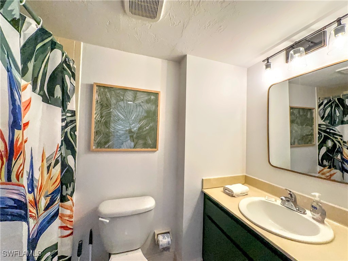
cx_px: 174
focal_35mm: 14
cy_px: 130
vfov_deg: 85.7
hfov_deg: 102.1
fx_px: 141
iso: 800
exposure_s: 1/240
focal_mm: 2.22
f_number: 2.2
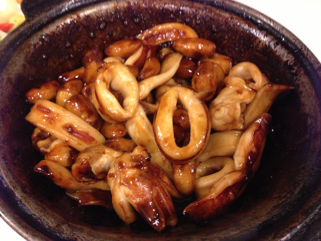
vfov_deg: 42.9
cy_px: 120
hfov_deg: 55.4
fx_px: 306
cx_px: 160
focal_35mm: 33
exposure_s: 1/17
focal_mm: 4.13
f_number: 2.4
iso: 400
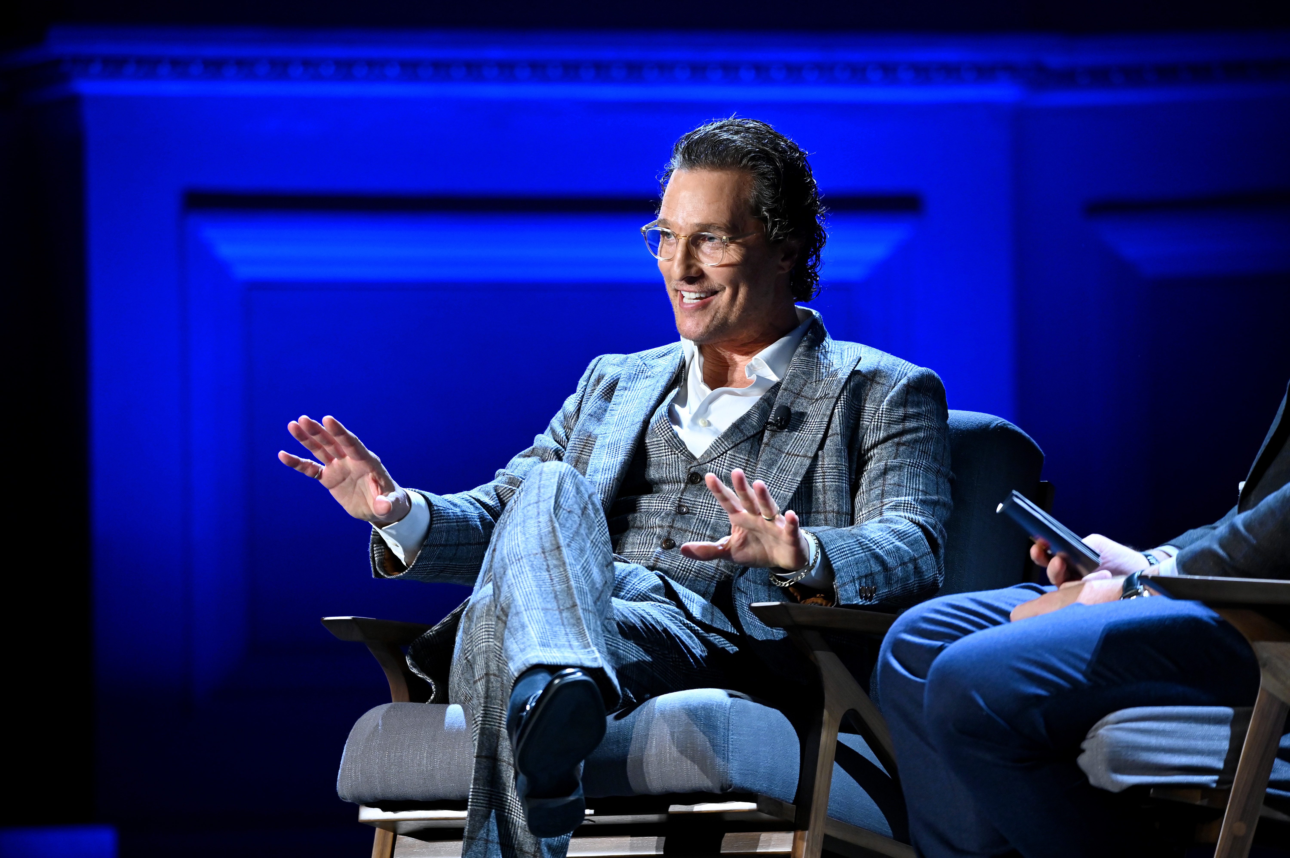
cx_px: 645
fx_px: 13965
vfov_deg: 3.5
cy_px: 429
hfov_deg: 5.3
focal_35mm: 390
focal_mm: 390
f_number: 6.3
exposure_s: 1/320
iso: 3200
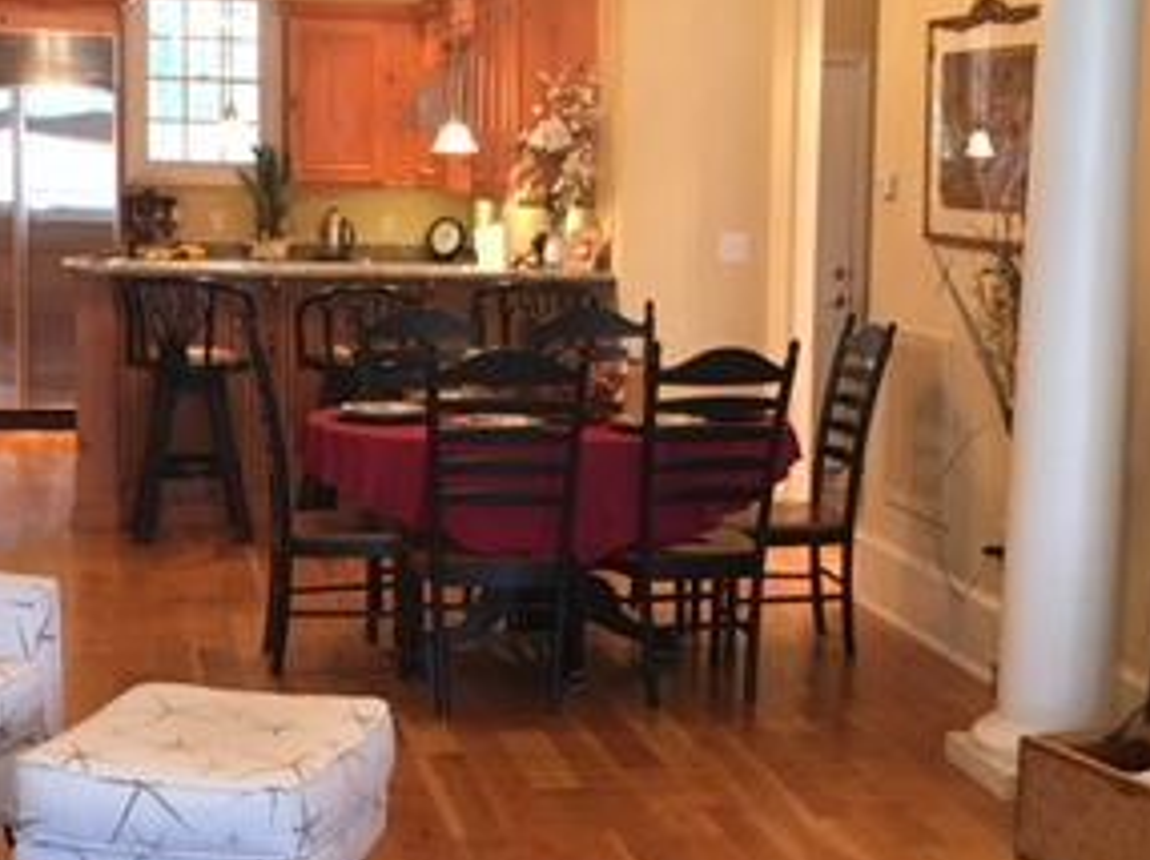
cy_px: 474
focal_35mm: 65
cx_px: 595
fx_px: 2158
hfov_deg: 29.8
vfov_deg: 22.5
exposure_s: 1/30
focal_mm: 4.15
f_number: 2.2
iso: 125
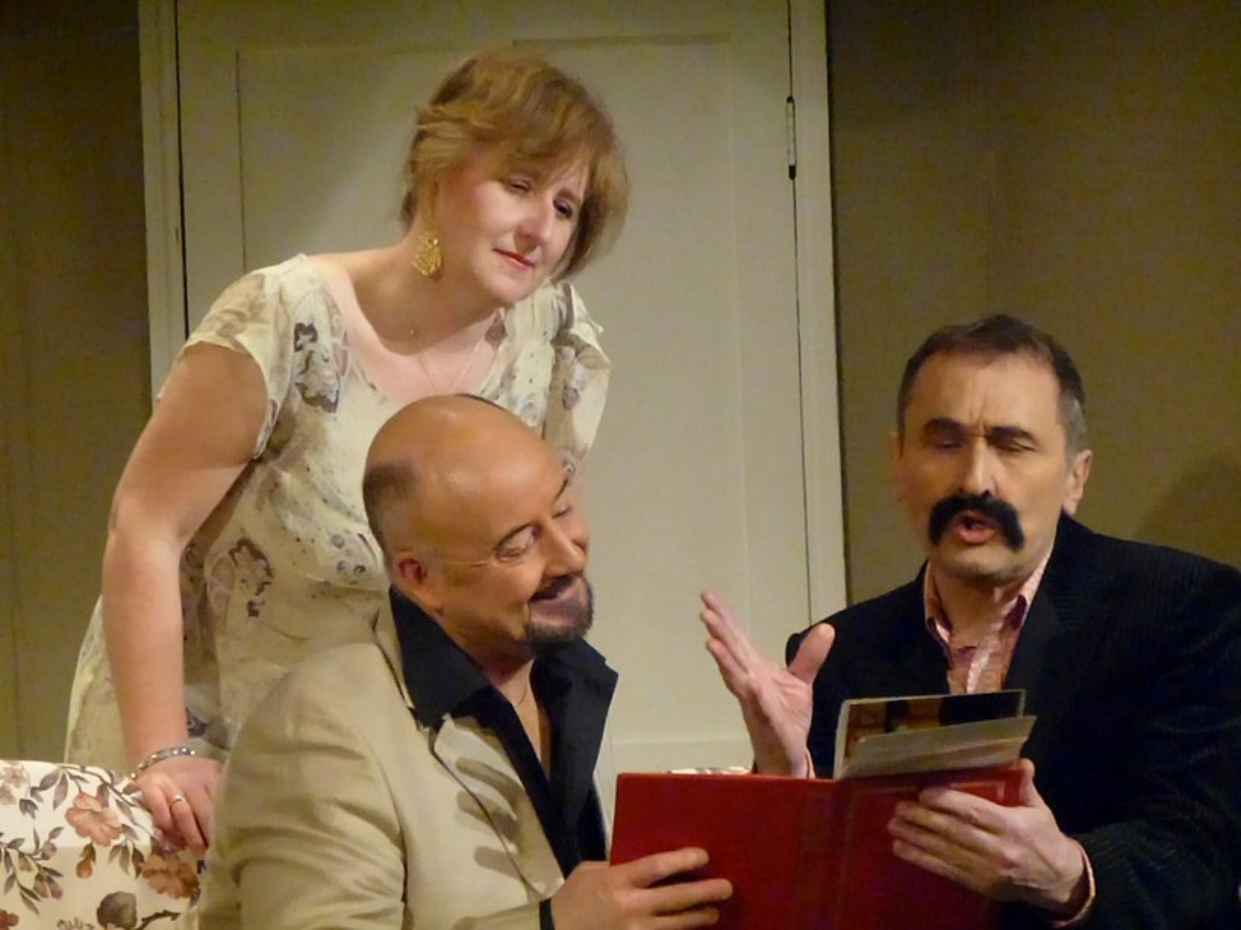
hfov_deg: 8.0
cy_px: 465
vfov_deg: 6.0
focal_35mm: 249
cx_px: 620
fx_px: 8925
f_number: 5.6
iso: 3200
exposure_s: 1/80
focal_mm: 44.5
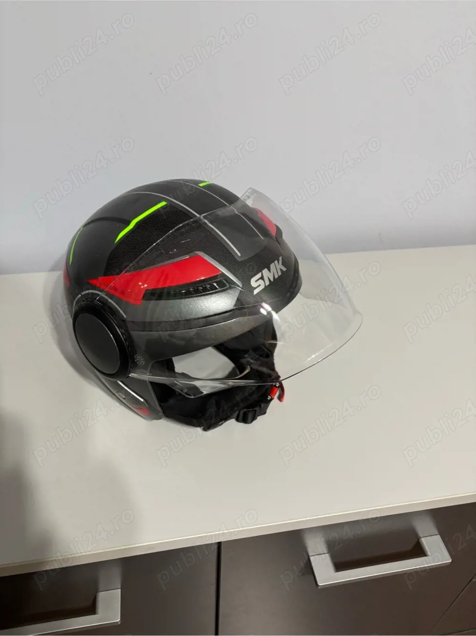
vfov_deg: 67.3
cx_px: 238
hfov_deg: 53.0
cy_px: 318
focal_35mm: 26
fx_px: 477
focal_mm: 5.96
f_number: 1.6
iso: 200
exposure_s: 1/50
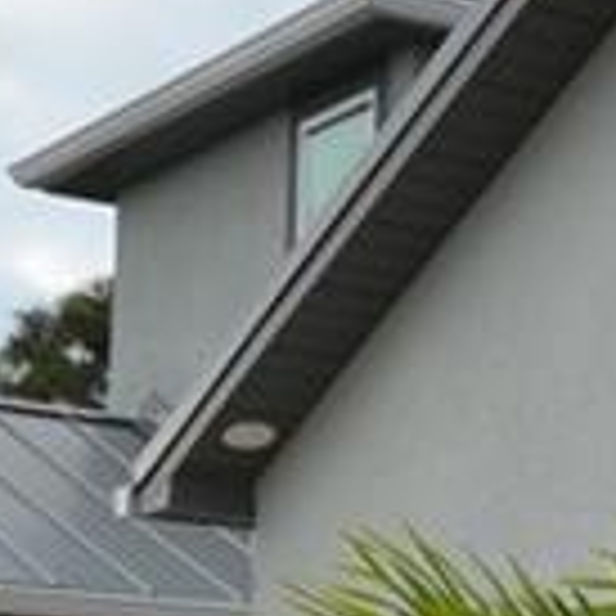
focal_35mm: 149
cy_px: 735
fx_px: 3000
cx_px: 1812
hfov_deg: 9.4
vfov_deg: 11.5
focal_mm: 10
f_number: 8
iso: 160
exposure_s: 1/250
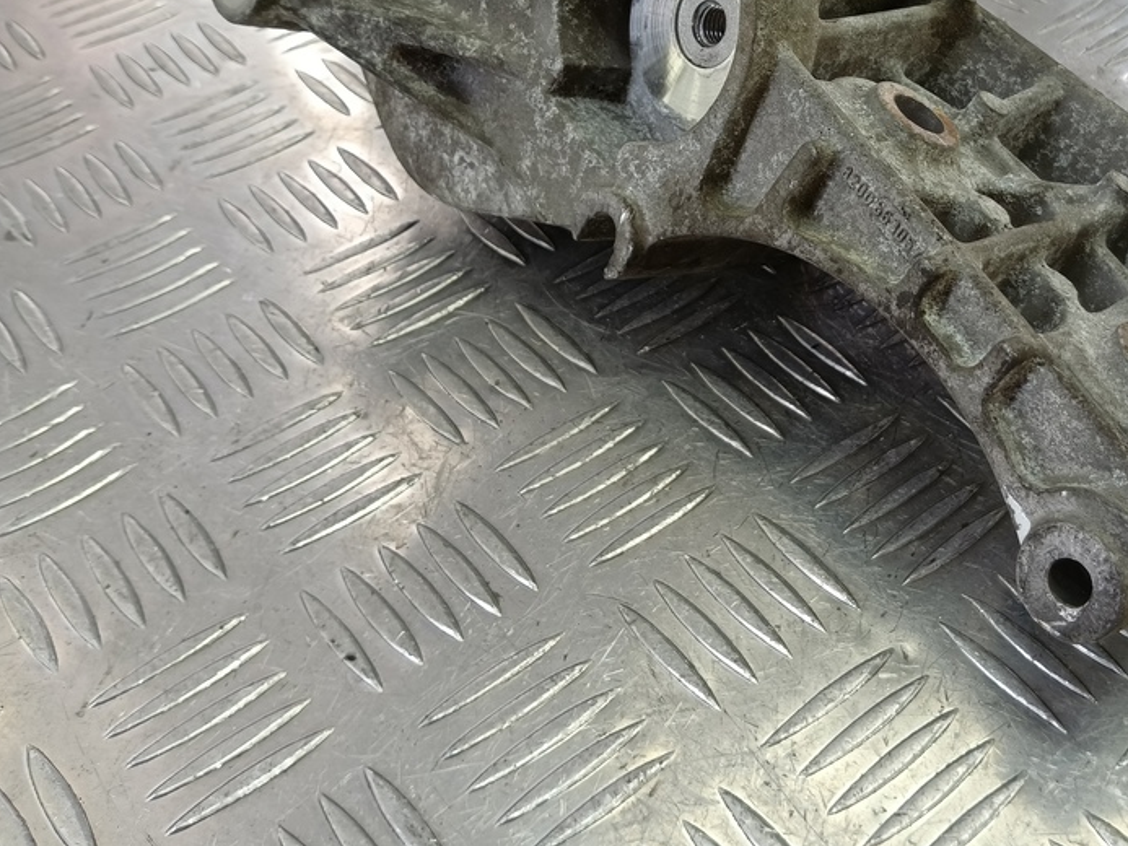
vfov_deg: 40.9
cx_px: 829
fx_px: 1108
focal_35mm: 34
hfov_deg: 51.9
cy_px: 238
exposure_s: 1/50
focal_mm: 4.11
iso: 111
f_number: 1.6
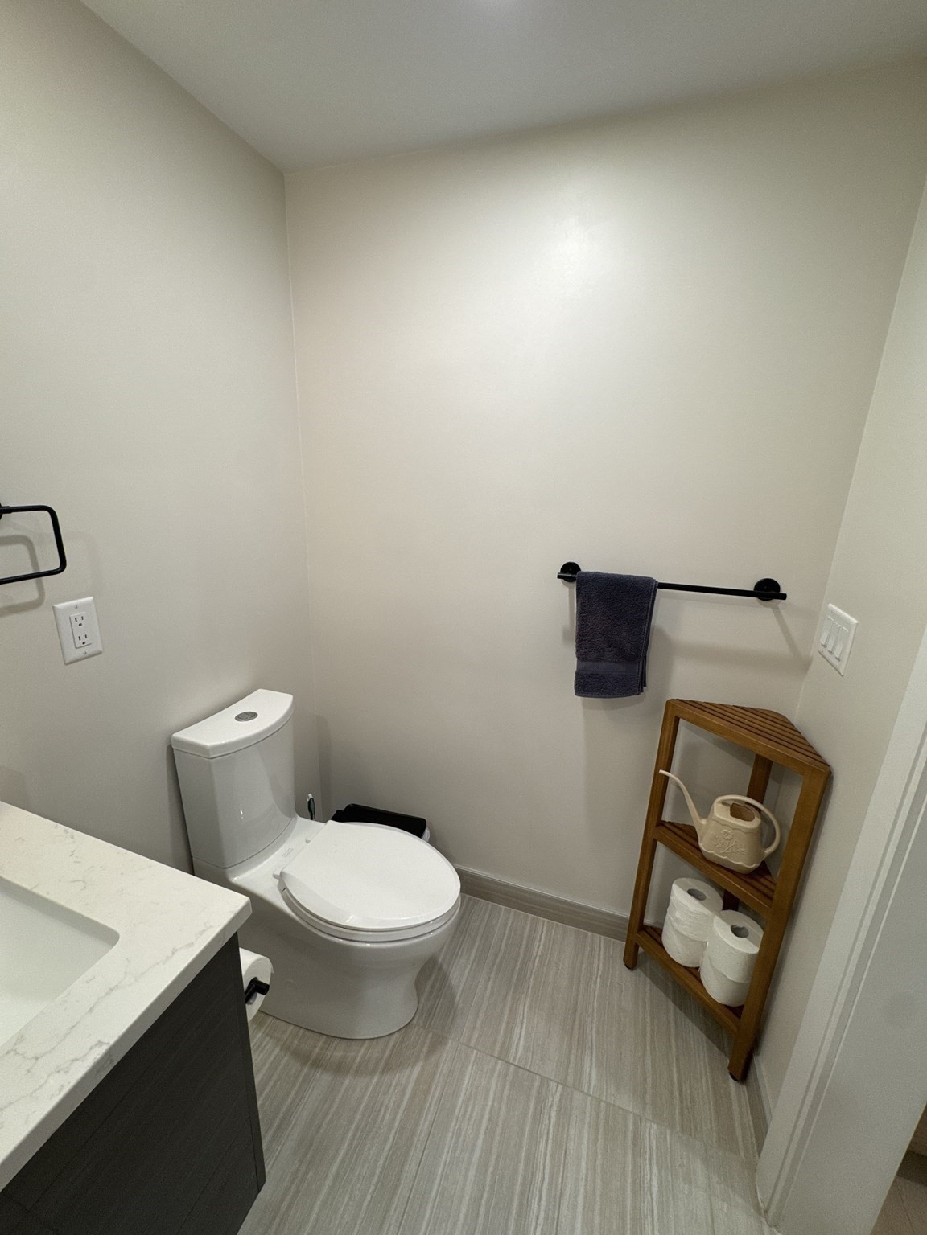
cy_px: 618
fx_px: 500
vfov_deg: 102.1
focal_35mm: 14
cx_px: 464
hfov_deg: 85.7
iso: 160
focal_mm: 2.22
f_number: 2.2
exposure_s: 1/120
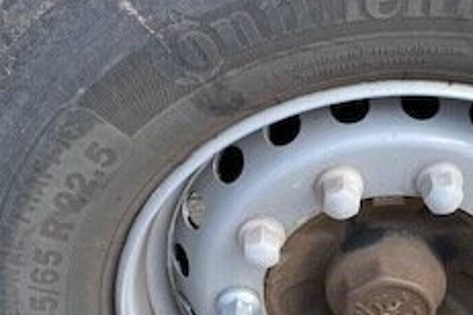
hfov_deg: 26.6
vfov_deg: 18.1
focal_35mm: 75
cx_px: 356
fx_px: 985
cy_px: 239
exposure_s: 1/300
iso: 32
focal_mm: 4.25
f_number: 1.8
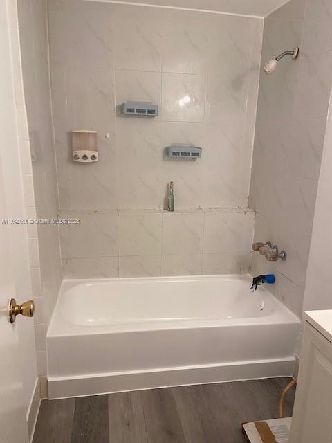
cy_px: 222
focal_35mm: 26
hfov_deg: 53.1
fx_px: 332
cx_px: 166
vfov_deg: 67.3
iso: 160
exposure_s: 1/60
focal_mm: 4.25
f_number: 1.8
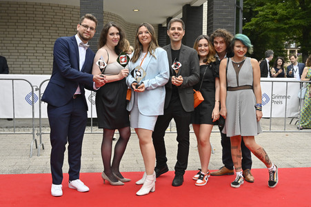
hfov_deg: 48.5
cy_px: 104
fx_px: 345
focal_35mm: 40
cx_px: 156
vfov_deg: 33.4
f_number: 5.6
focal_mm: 40
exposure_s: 1/500
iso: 2000
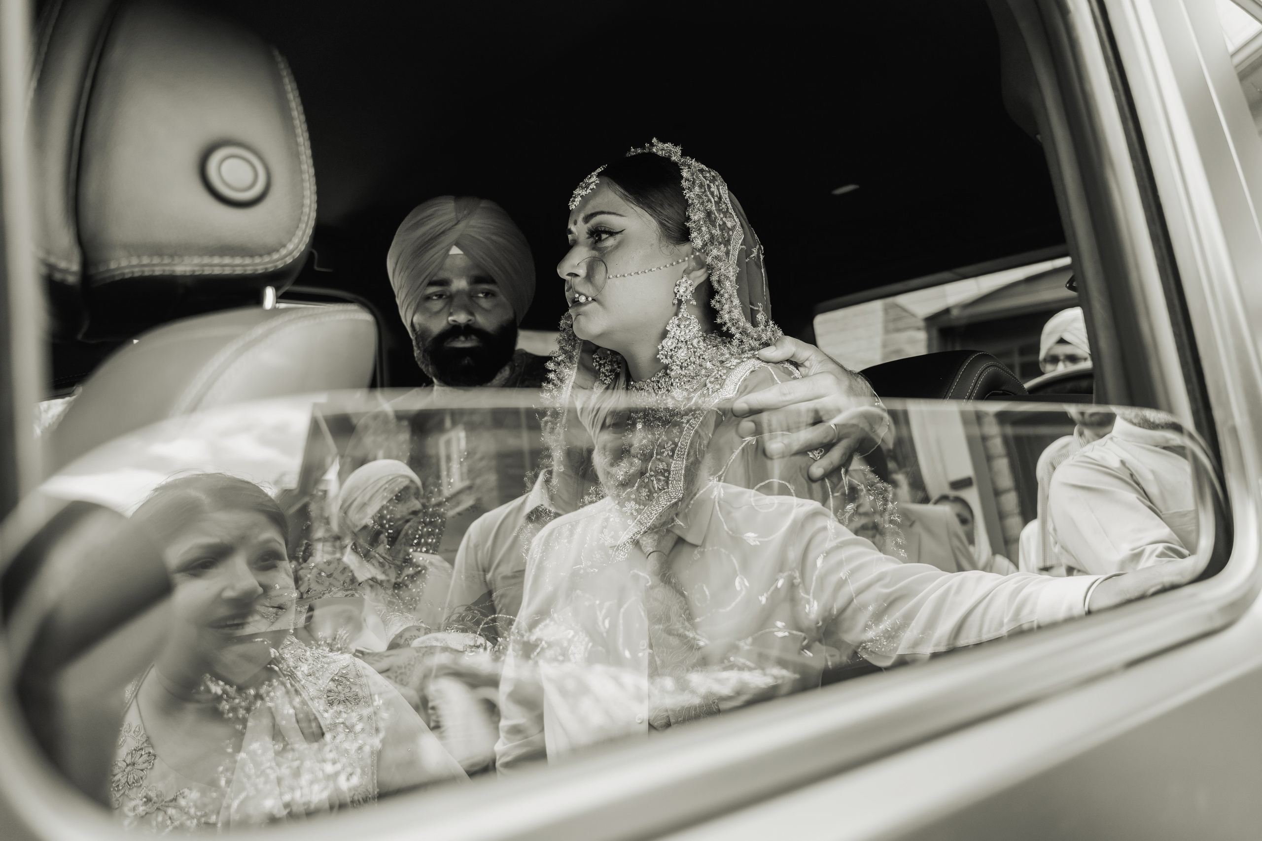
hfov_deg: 73.7
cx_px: 631
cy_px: 420
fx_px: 841
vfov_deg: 53.1
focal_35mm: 24
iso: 100
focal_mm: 24
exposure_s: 1/400
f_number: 2.8
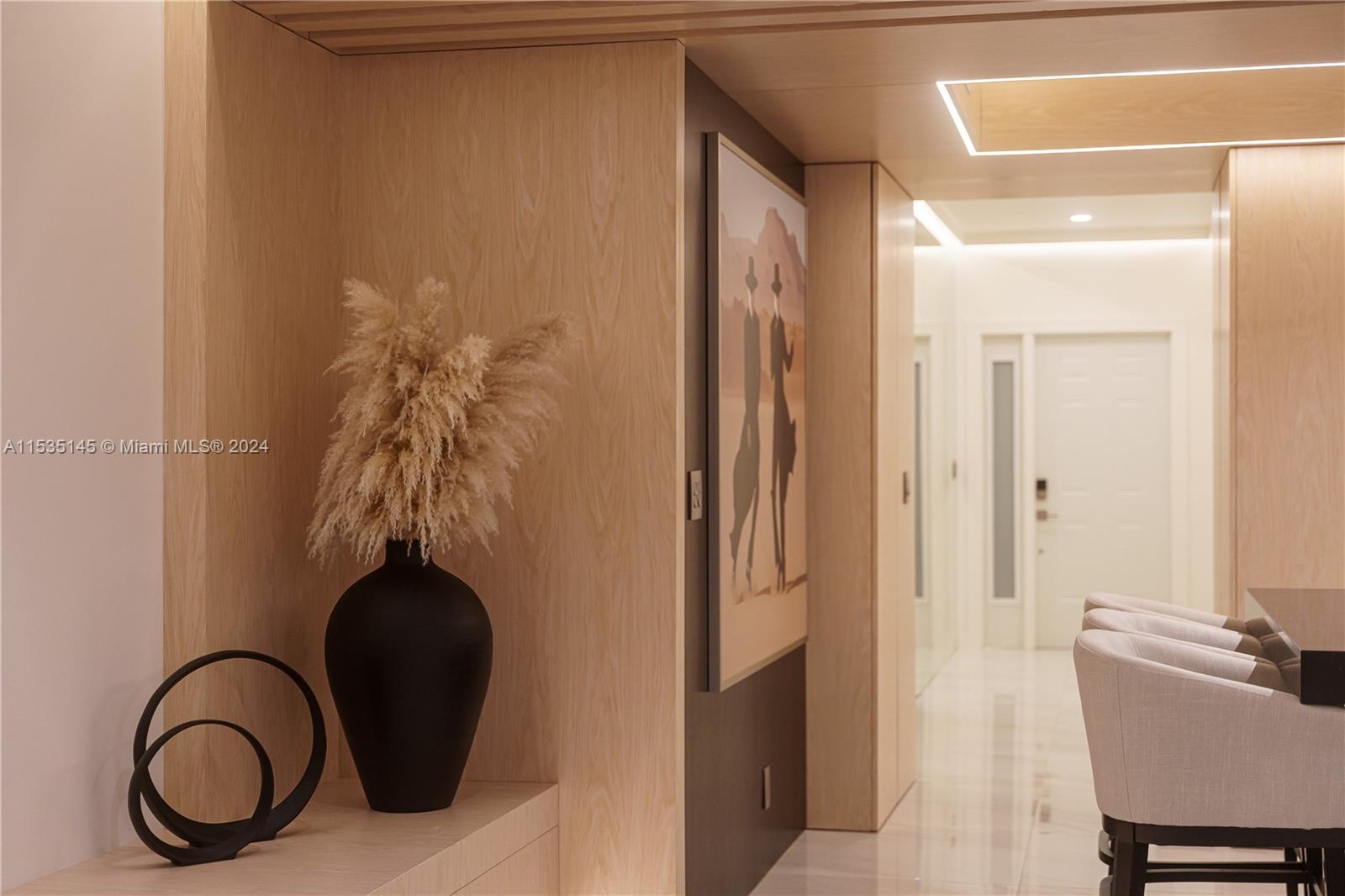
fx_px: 1924
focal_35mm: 52
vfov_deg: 26.2
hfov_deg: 38.5
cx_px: 672
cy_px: 448
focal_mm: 51.5
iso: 800
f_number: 2.8
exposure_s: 1/160
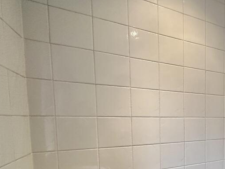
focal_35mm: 28
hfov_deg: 53.4
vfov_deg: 47.2
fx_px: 182
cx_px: 212
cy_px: 134
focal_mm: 2.22
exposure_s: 1/100
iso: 250
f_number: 2.2
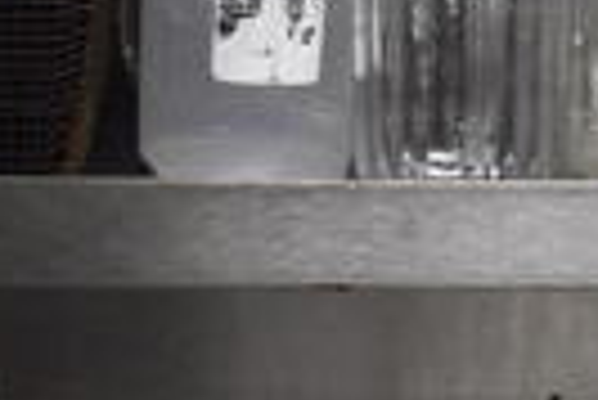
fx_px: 2062
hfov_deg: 16.4
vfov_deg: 10.4
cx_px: 450
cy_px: -333
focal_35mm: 124
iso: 2200
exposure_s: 1/30
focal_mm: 18
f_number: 3.5
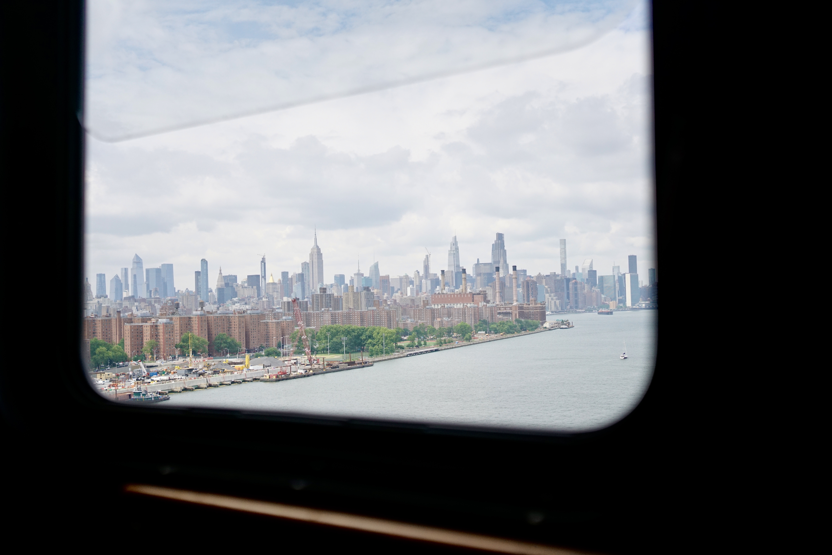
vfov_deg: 37.9
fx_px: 809
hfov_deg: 54.4
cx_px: 416
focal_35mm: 35
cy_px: 278
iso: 1000
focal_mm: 35
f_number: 3.5
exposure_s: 1/8000
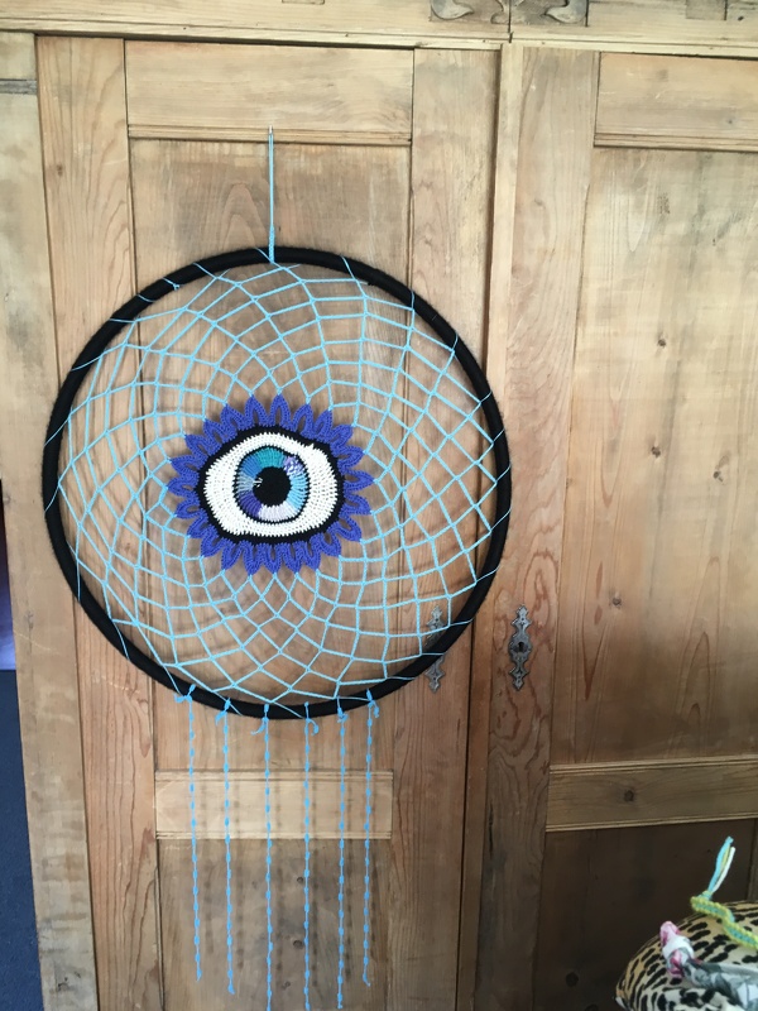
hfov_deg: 48.2
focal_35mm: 29
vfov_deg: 61.7
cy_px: 506
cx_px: 379
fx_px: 847
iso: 100
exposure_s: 1/33
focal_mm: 4.15
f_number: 2.2
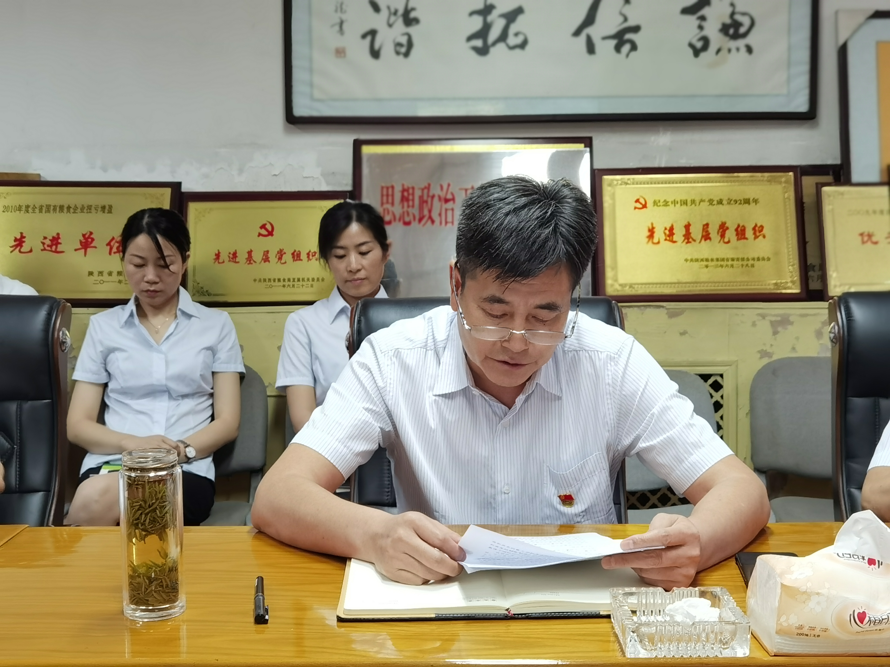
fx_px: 1234
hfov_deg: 39.7
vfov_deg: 30.3
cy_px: 334
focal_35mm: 48
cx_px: 445
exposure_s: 1/50
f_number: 1.9
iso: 250
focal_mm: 6.71
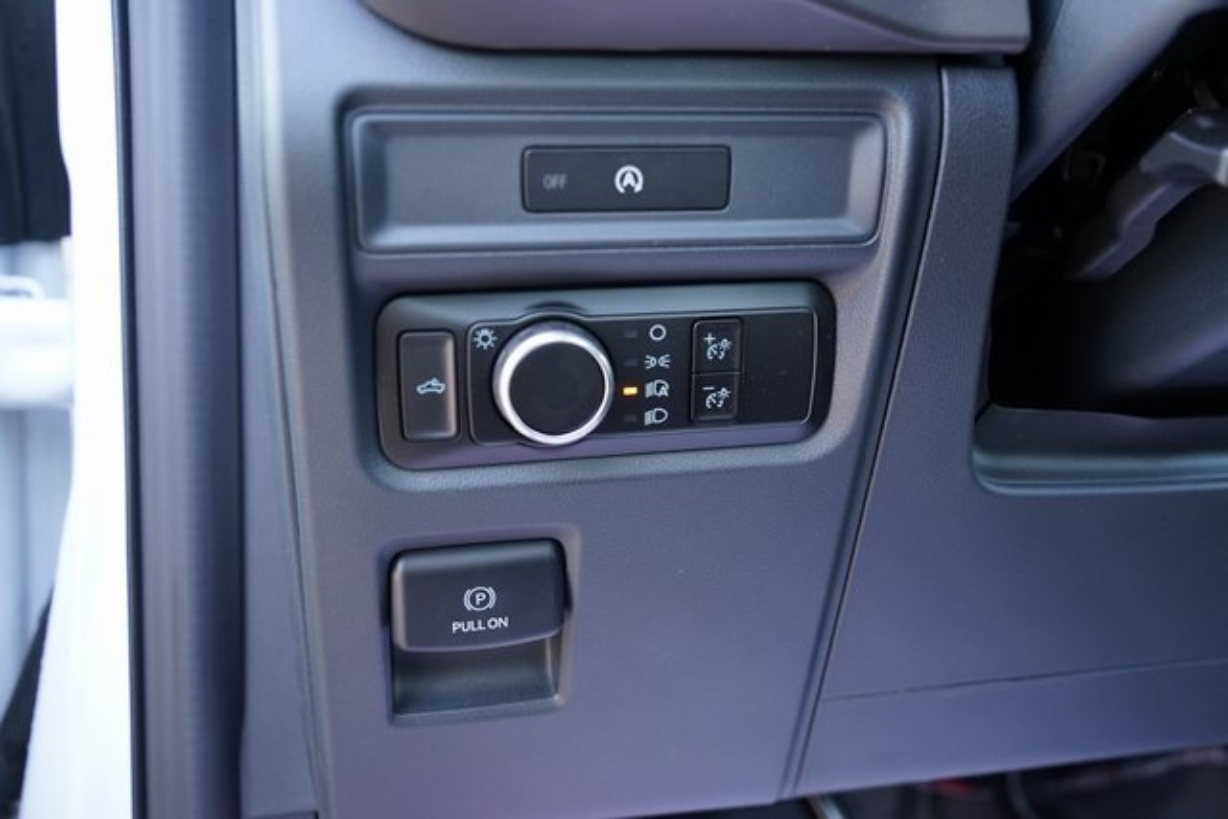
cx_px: 614
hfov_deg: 58.7
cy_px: 410
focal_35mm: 32
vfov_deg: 41.1
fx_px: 1092
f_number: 4
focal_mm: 32
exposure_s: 1/60
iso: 1250
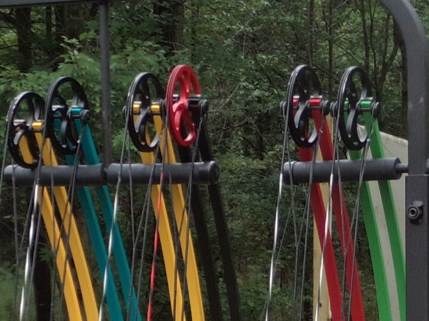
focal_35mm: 160
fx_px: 1983
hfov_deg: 12.3
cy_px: 514
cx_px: 372
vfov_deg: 9.0
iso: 80
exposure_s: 1/125
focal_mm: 8
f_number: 4.3
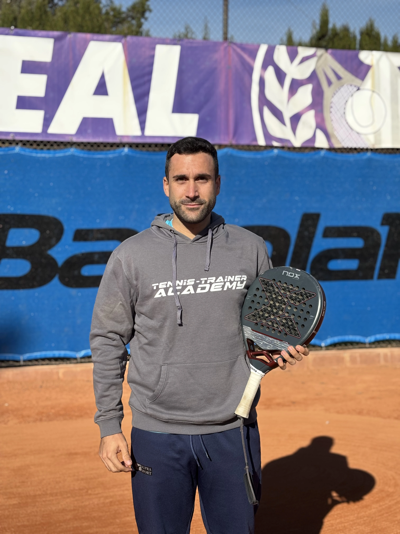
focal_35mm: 52
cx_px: 200
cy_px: 267
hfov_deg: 28.0
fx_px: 801
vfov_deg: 36.8
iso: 40
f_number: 1.6
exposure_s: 1/2571
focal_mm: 5.96
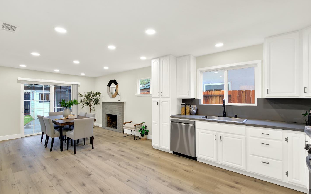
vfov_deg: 74.8
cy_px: 100
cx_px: 154
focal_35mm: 15
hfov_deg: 101.5
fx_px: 127
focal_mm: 14
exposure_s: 1/2
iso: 100
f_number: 14
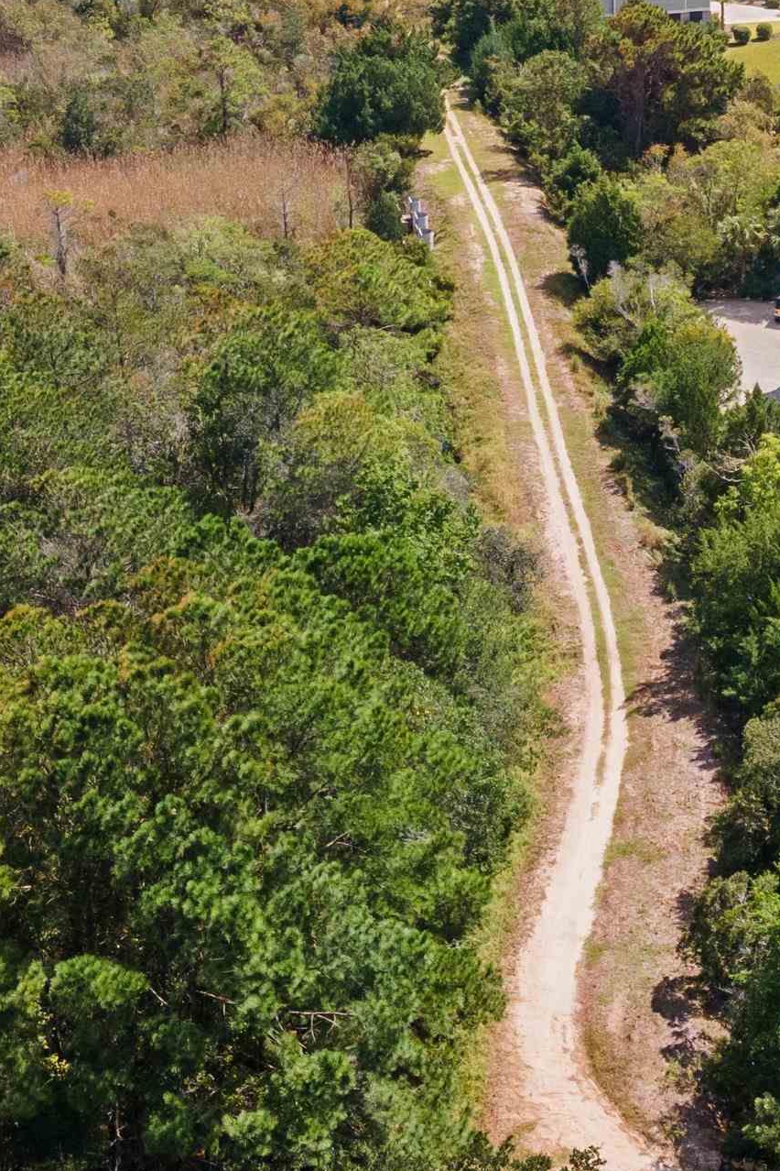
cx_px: 600
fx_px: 1950
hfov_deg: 22.4
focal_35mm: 60
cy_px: 494
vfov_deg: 33.3
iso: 100
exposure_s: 1/500
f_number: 2.8
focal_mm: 4.5
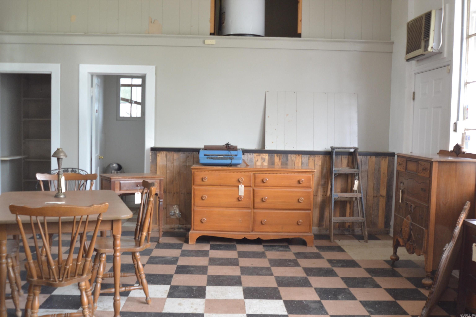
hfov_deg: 53.1
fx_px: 476
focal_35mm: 36
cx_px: 238
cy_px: 158
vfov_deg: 36.9
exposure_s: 1/20
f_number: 4.5
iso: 800
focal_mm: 24
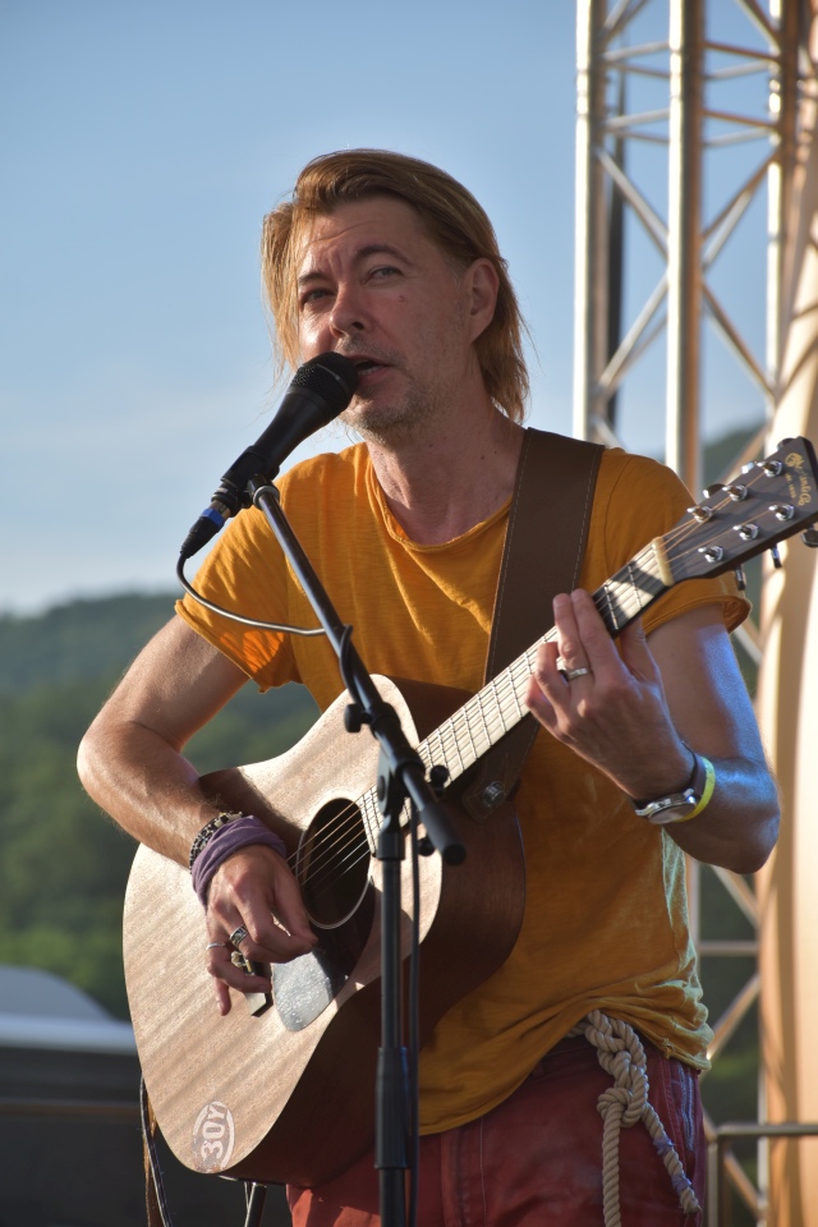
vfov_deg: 10.5
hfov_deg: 7.0
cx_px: 409
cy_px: 614
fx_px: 6646
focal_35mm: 195
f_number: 5.6
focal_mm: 130
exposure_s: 1/320
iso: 100
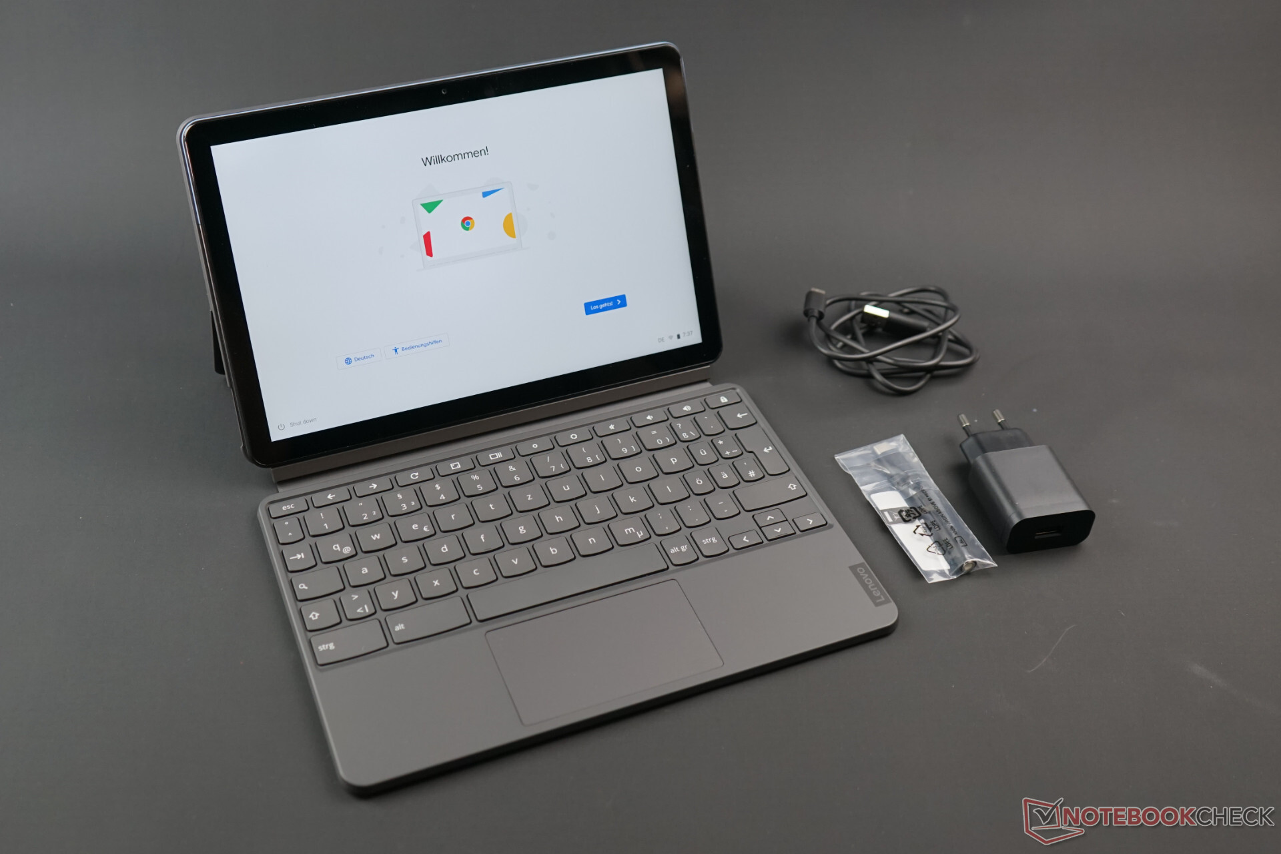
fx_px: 1067
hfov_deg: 61.9
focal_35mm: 30
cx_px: 640
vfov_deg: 43.6
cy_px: 427
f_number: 4
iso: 500
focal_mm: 30
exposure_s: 1/160
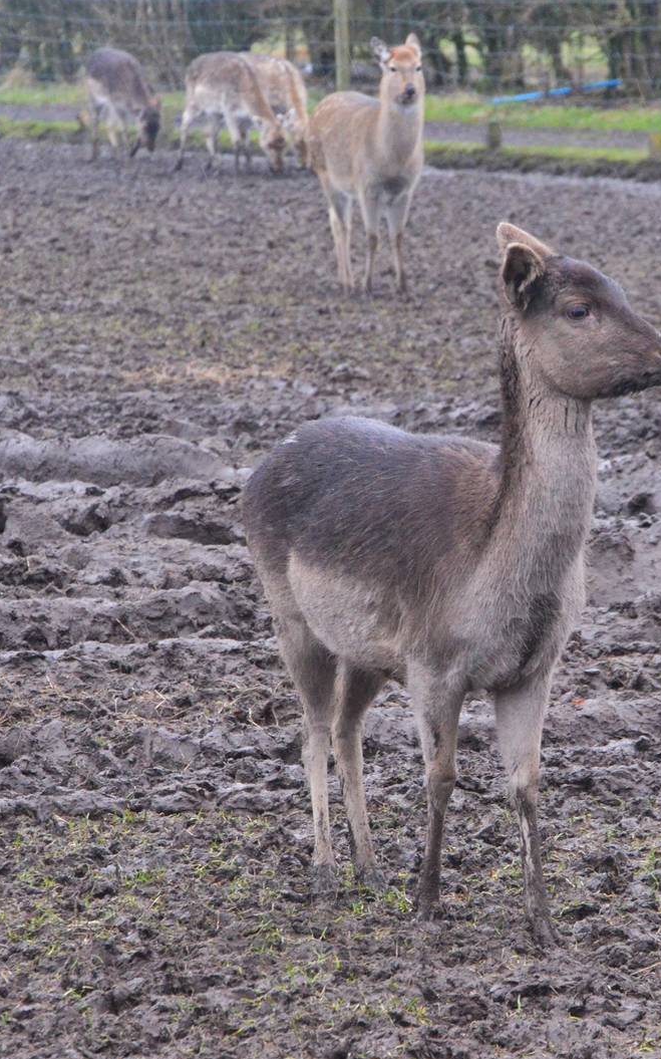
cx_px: 494
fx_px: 5674
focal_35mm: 197
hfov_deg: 6.7
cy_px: 530
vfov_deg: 10.7
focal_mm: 85
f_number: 5.3
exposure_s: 1/125
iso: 2500
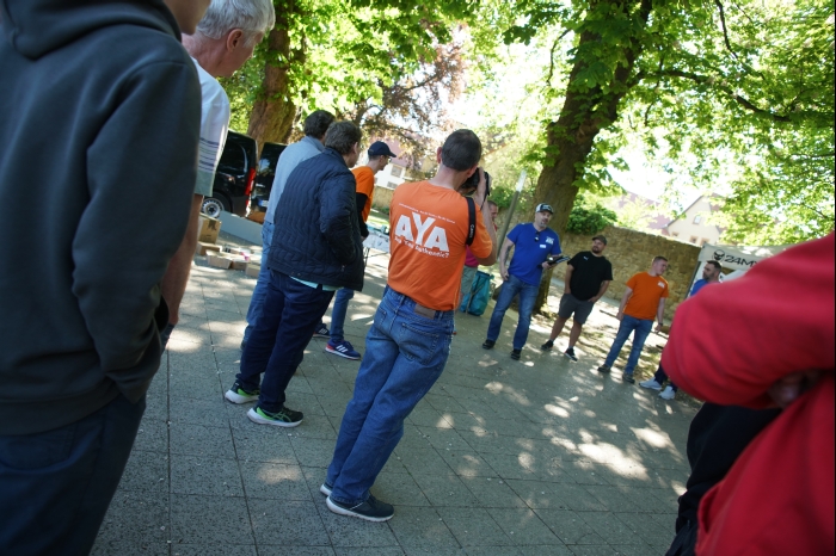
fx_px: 557
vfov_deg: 53.1
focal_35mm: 24
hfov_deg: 73.8
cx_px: 418
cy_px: 278
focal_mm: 24
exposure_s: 1/250
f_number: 4
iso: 500
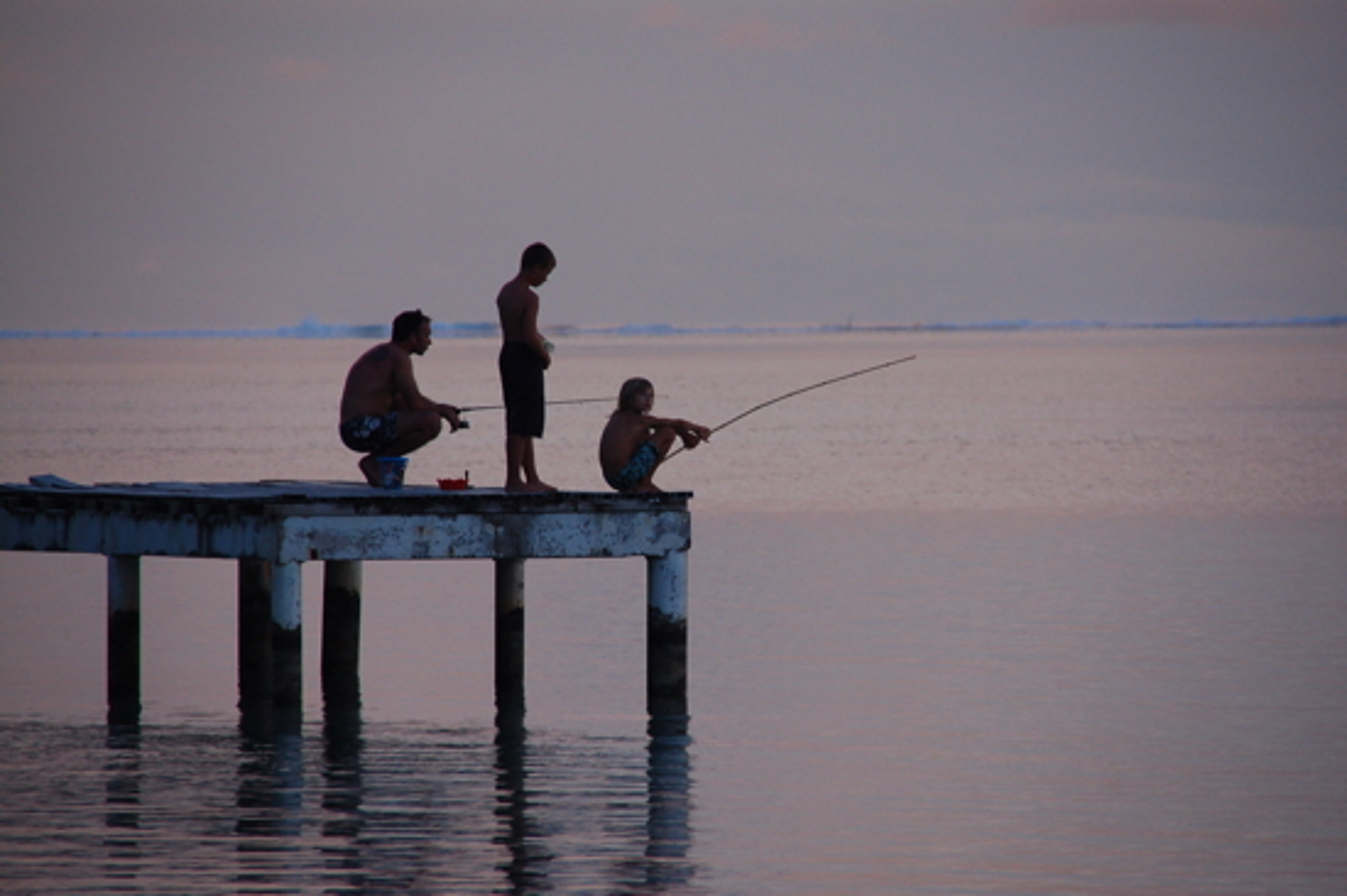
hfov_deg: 5.5
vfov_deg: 3.7
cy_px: 448
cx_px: 674
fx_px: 14022
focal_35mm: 375
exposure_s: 1/60
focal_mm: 250
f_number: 6.3
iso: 800
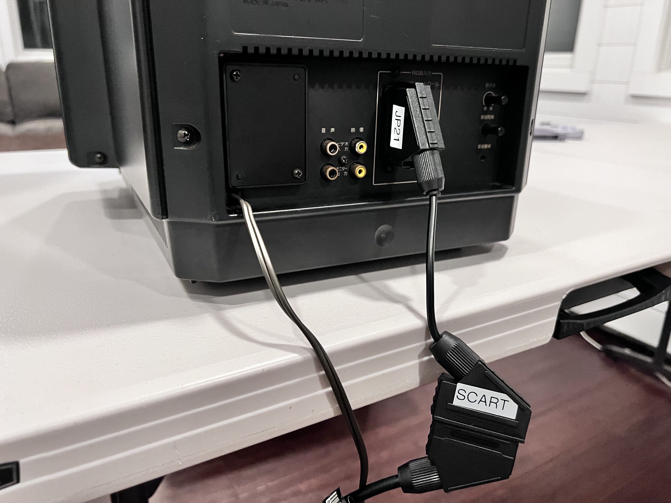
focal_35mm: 26
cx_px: 336
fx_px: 504
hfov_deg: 67.3
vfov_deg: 53.1
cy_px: 252
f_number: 1.5
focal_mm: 5.7
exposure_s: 1/40
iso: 400
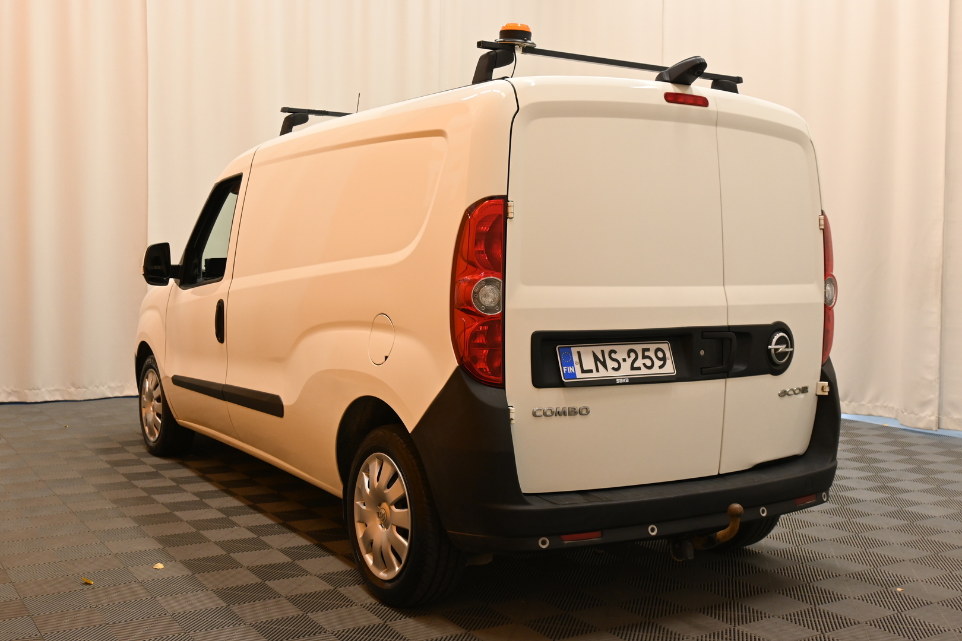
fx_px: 1002
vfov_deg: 35.5
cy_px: 320
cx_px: 481
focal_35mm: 38
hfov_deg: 51.3
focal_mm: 25
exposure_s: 1/40
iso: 720
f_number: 5.6
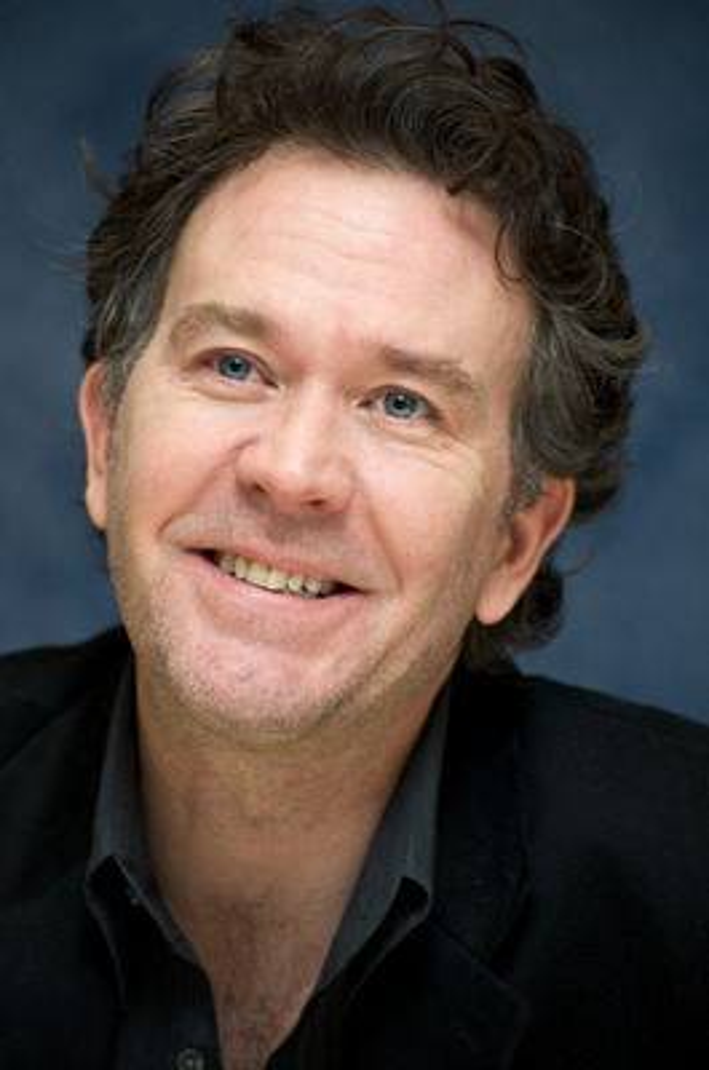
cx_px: 354
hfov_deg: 7.4
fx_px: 5489
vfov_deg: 11.1
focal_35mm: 185
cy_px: 535
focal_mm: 185
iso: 640
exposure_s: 1/60
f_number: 5.6
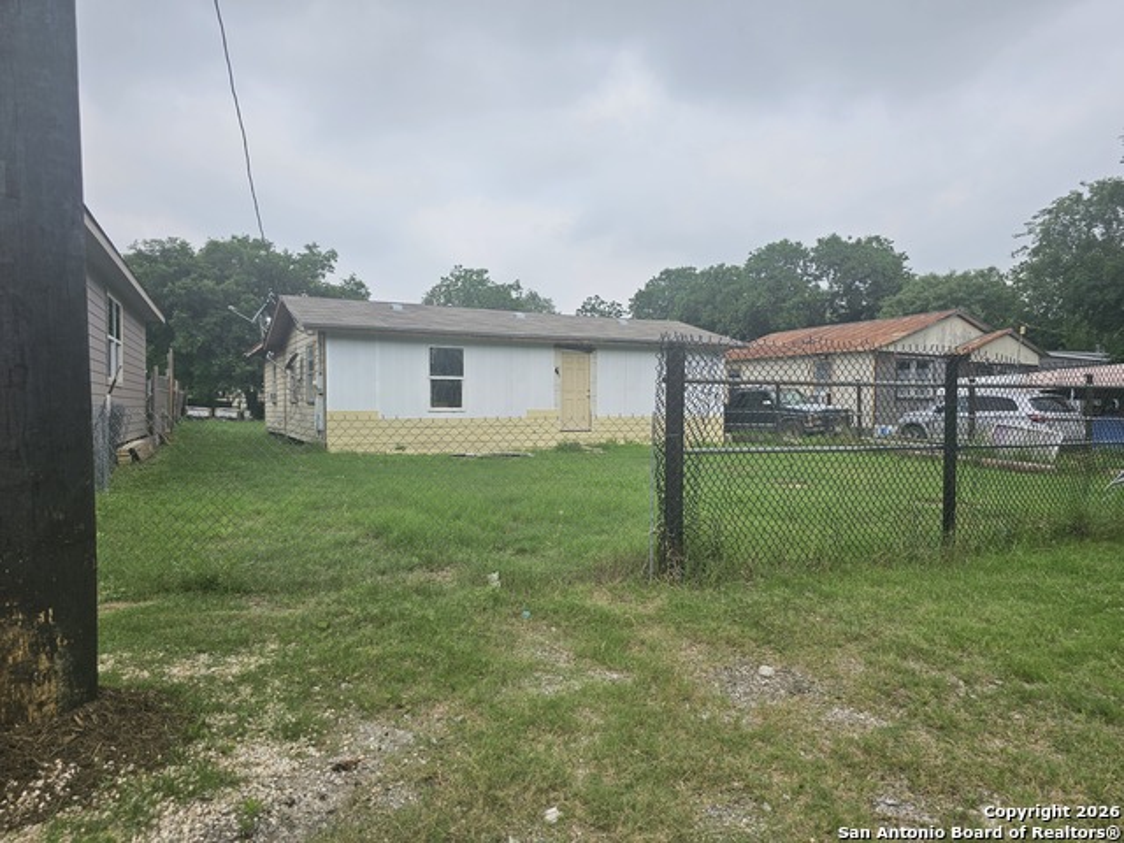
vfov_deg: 58.9
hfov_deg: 73.9
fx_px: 747
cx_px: 562
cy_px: 422
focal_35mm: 23
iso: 10
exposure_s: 1/950
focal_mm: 6.3
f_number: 1.7
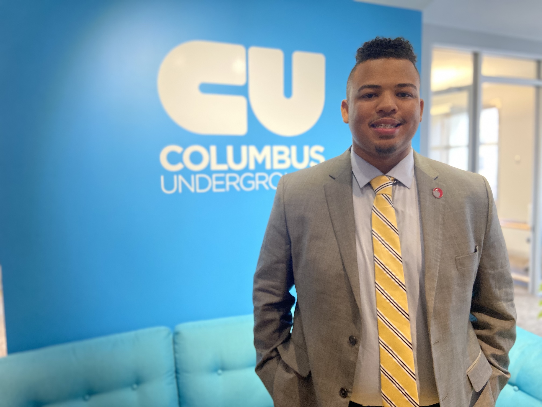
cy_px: 204
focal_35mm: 26
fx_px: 407
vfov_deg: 53.1
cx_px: 271
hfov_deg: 67.3
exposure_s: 1/60
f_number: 1.8
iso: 250
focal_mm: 4.25
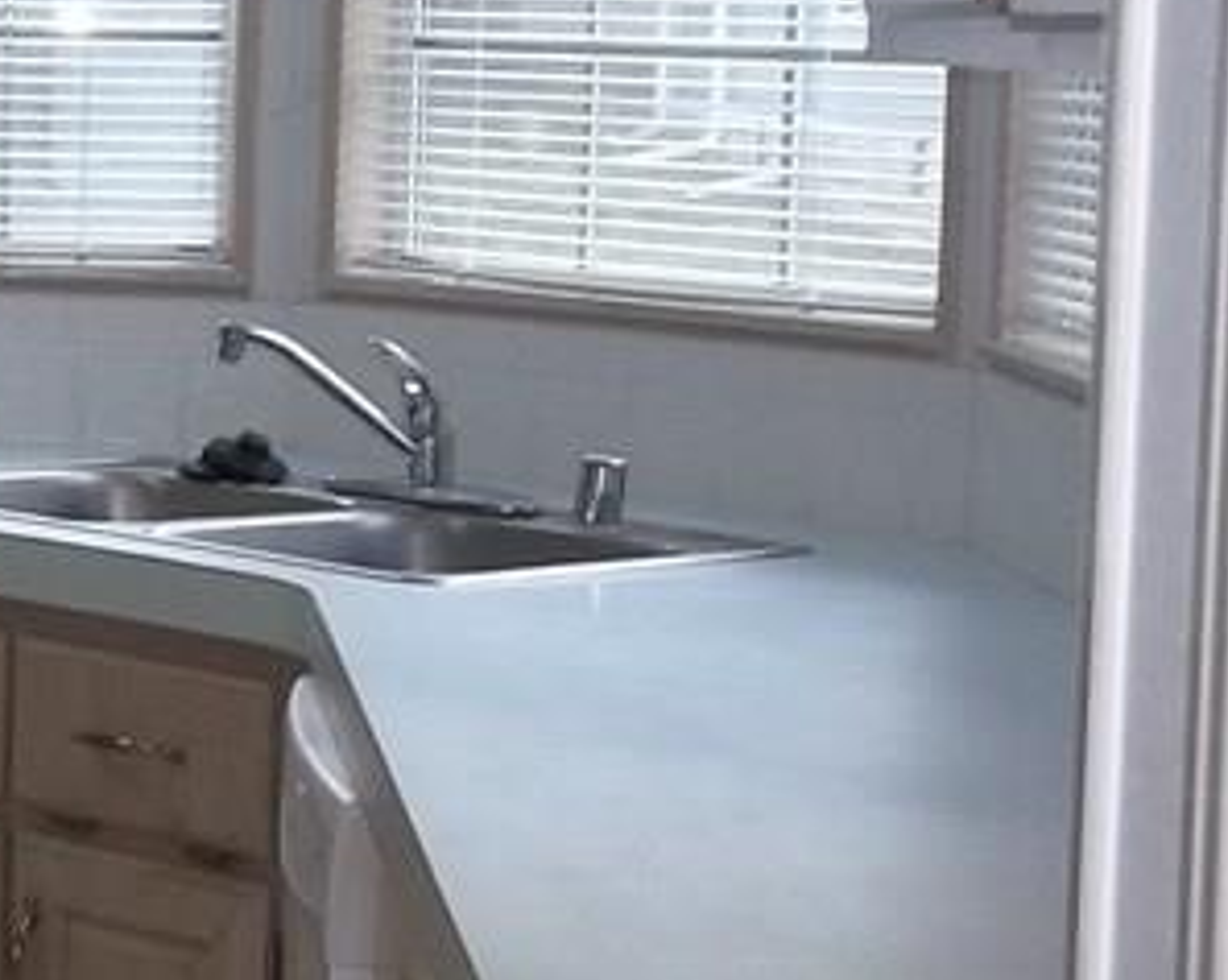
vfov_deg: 12.0
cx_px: -459
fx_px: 4647
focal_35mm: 128
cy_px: 269
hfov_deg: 14.3
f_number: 4.5
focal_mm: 6.3
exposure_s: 1/60
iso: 160
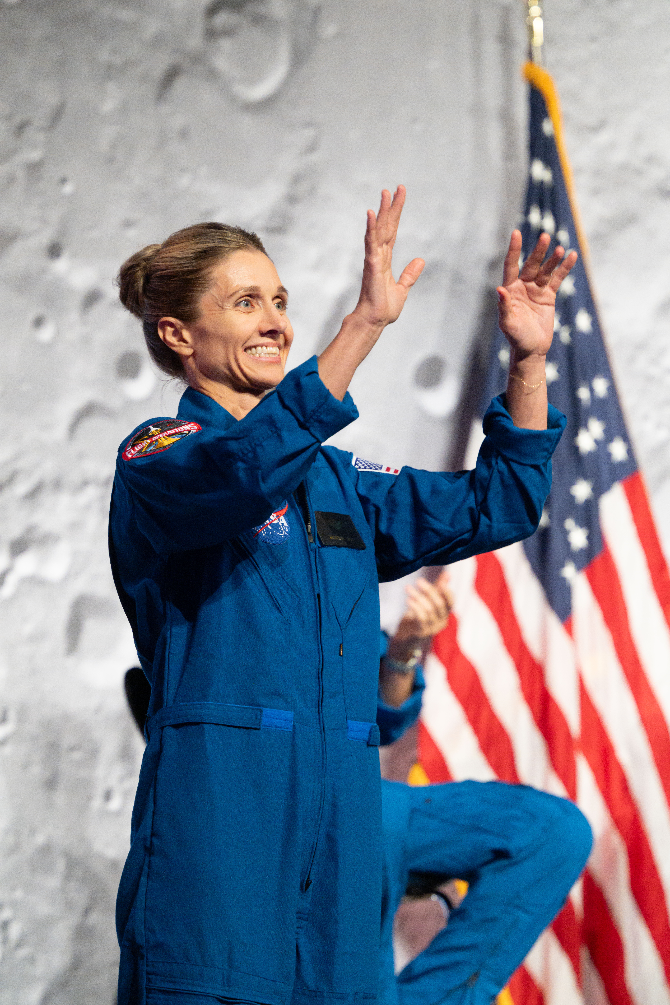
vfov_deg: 9.8
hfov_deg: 6.5
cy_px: 502
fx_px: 5862
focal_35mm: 210
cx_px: 335
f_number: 5.6
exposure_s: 1/400
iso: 6400
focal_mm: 210
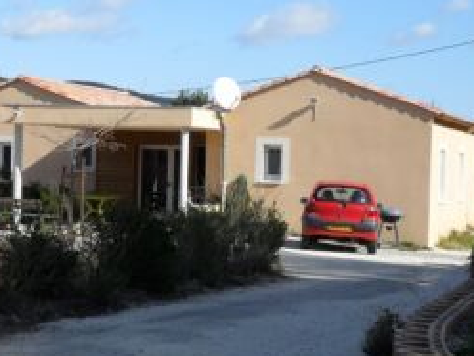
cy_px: 189
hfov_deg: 20.9
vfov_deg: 15.7
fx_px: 1287
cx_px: 210
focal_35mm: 94
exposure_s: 1/350
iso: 100
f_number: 5.6
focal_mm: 11.2
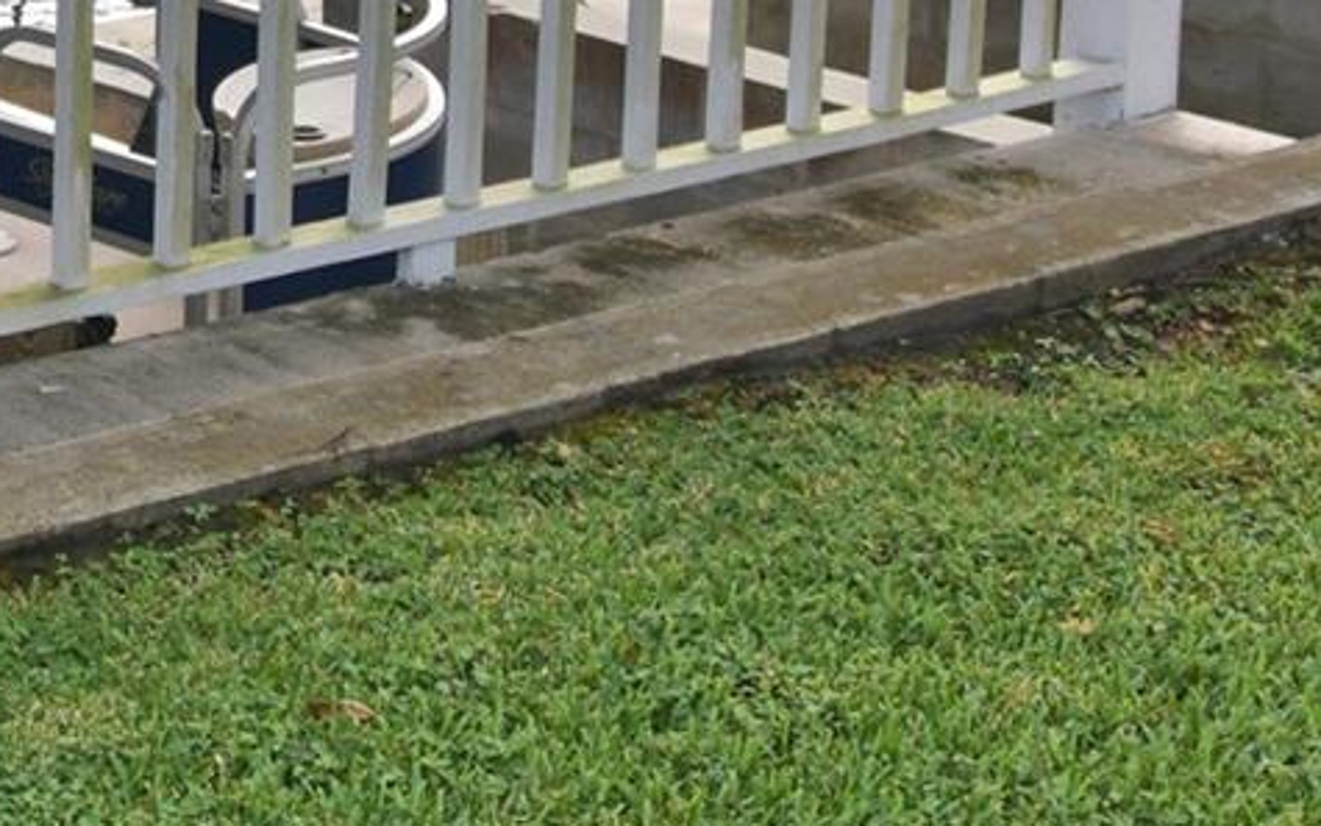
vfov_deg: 12.1
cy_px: -434
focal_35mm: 103
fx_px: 3709
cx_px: -745
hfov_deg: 17.8
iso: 200
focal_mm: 20
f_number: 5.6
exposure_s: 1/500
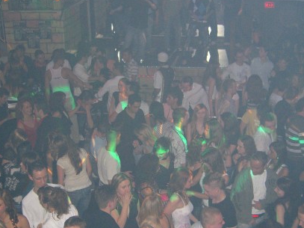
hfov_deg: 34.4
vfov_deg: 26.0
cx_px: 155
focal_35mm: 56
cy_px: 135
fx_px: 492
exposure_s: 1/60
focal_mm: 7.9
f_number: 2.8
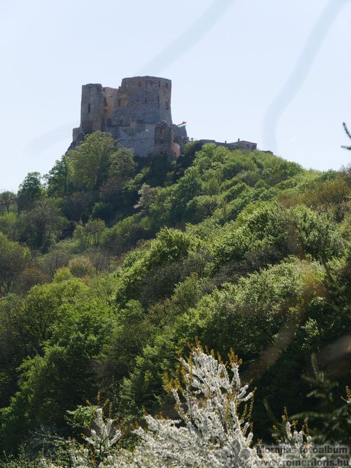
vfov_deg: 12.0
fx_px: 2216
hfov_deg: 9.1
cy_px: 236
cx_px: 177
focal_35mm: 164
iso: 200
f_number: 7.1
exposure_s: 1/500
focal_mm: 81
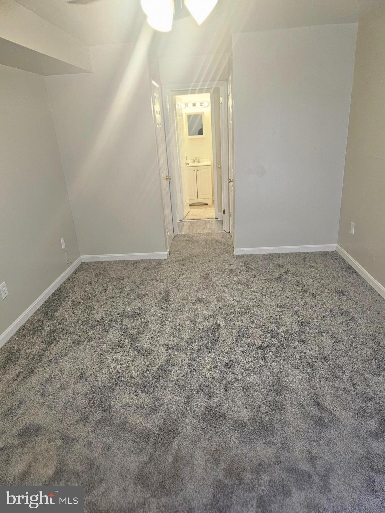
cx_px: 192
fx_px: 341
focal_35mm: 23
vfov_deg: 73.9
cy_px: 256
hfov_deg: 58.9
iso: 400
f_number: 1.7
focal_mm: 6.3
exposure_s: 1/120
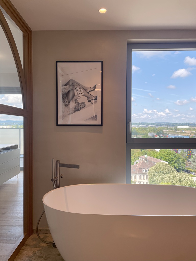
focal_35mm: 26
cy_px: 130
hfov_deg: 53.1
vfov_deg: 67.3
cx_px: 98
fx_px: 196
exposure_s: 1/380
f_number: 1.6
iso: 32
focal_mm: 4.2
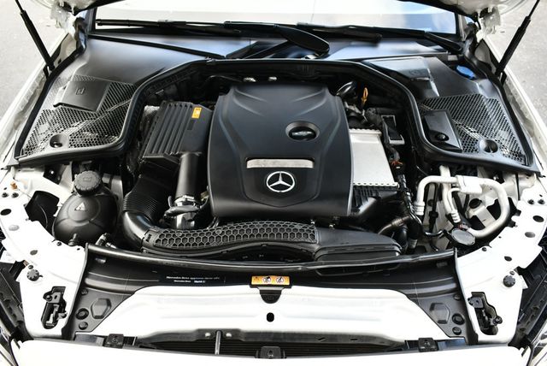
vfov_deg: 36.9
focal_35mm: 36
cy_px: 183
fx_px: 547
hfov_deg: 53.1
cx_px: 274
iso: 450
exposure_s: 1/250
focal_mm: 18
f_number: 3.5
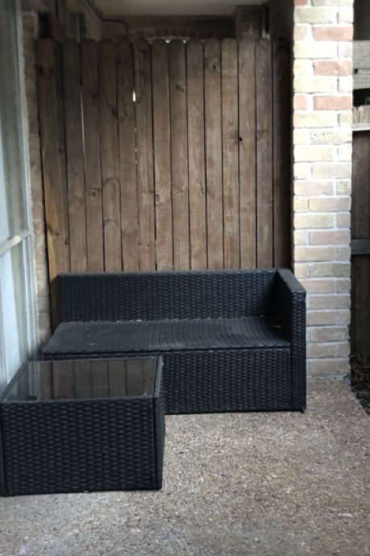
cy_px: 274
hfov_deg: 25.0
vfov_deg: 36.9
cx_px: 238
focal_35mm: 54
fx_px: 832
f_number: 1.8
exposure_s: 1/30
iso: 40
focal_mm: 4
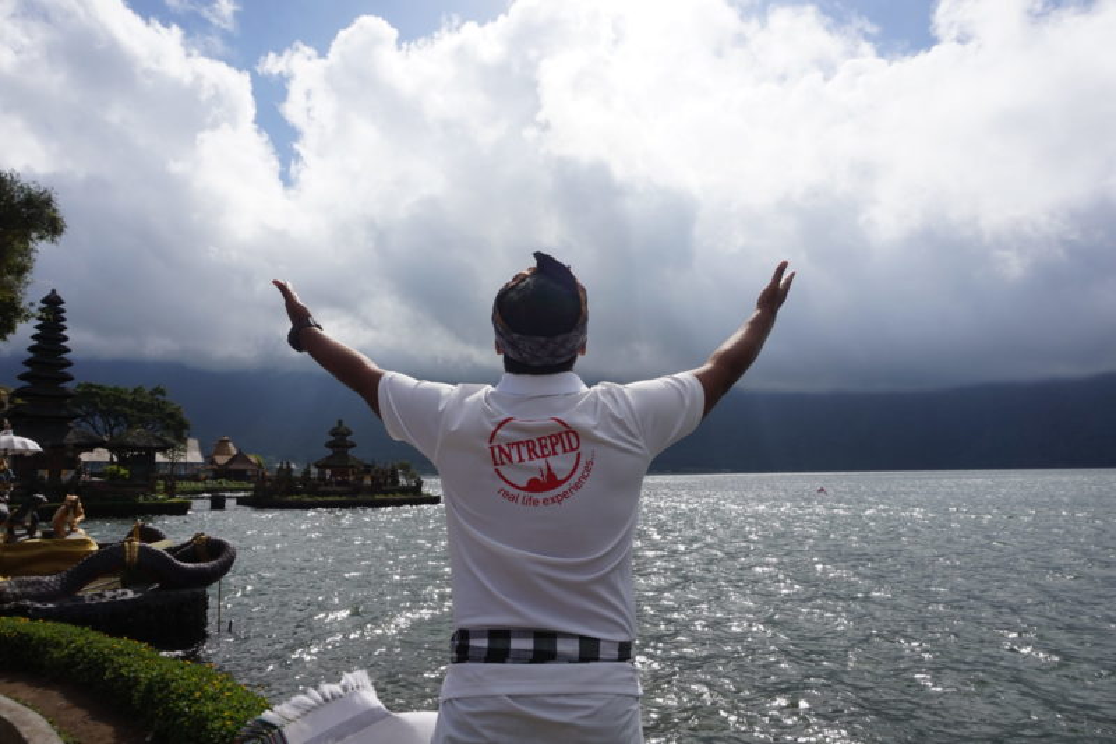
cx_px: 558
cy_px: 372
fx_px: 744
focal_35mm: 24
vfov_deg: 53.1
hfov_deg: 73.8
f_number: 14
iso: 100
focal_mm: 16
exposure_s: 1/160
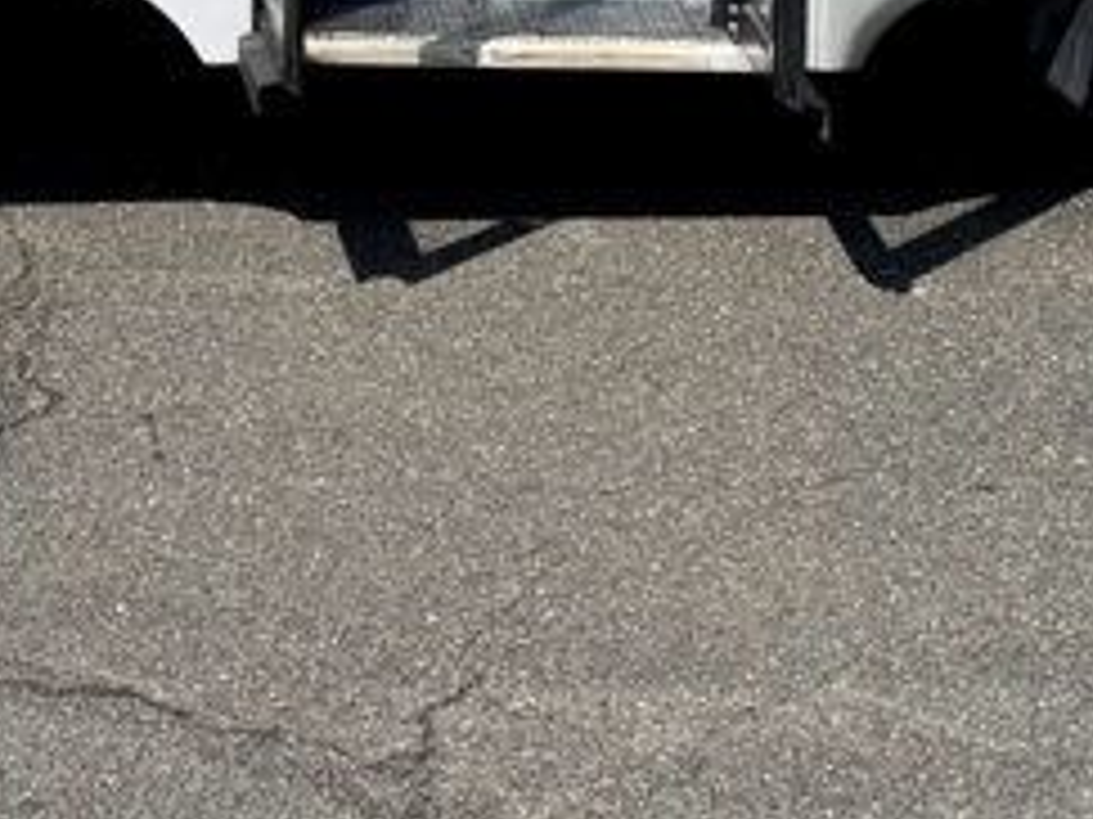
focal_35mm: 101
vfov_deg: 13.6
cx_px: 90
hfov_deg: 19.1
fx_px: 3188
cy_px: -459
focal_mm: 6.76
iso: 80
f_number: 1.78
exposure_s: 1/7937
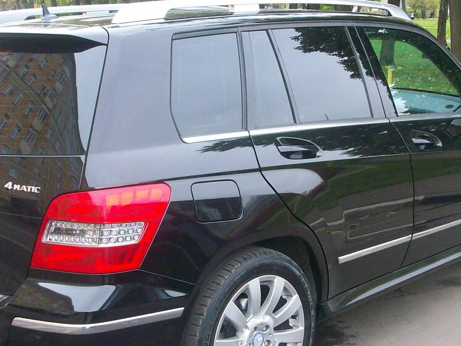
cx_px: 252
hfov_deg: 33.2
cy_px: 196
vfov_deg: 25.2
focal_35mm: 58
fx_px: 773
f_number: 2.8
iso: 160
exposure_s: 1/66.3
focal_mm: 5.7
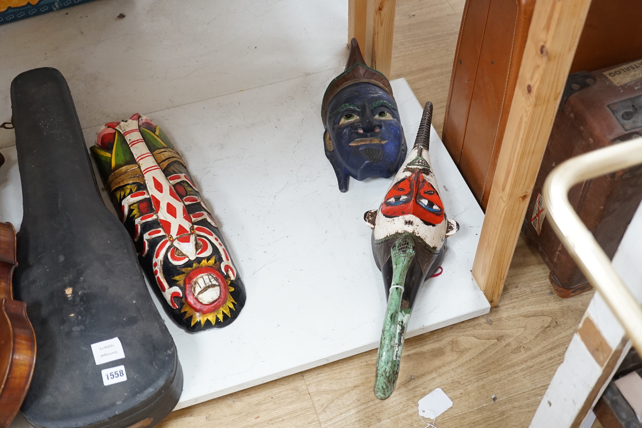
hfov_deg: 43.6
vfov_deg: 29.9
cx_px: 321
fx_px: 802
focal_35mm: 45
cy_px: 214
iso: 1250
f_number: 3.5
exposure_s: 1/60
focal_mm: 30
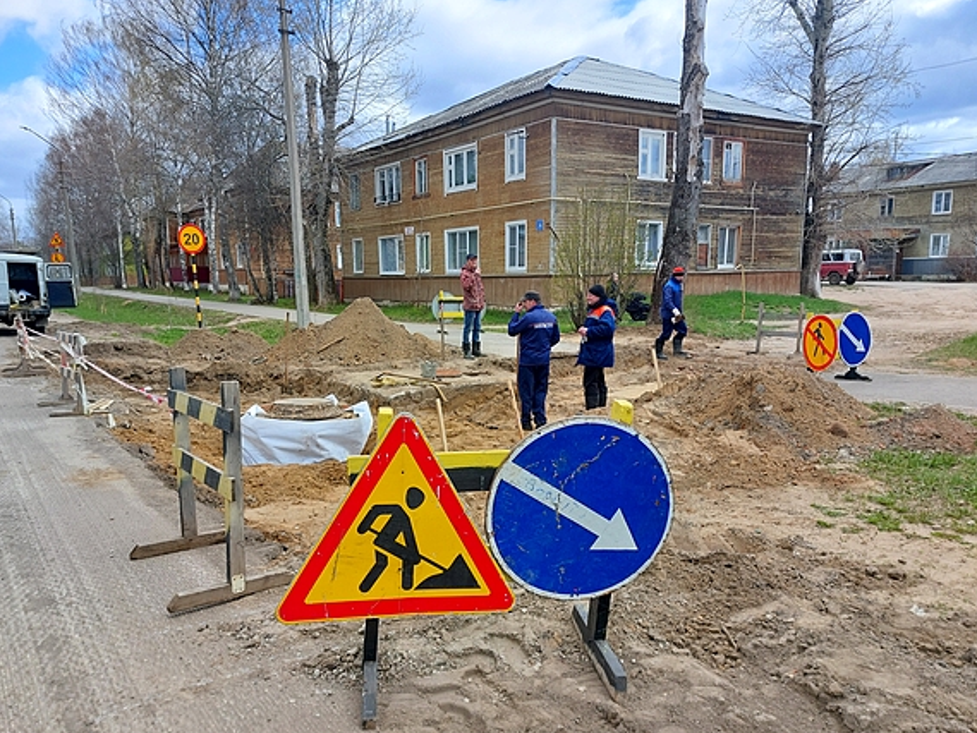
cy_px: 398
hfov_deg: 65.3
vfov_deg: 51.3
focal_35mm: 27
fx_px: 762
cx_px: 491
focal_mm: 5.23
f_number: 1.8
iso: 25
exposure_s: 1/415
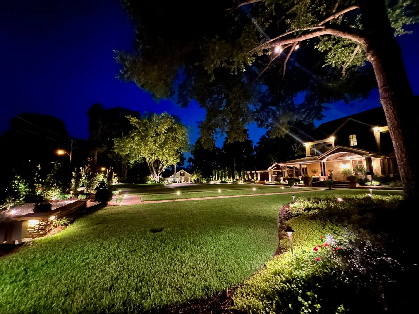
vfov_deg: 85.7
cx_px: 210
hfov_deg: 102.1
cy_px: 157
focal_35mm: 14
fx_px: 169
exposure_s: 1/8
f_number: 2.2
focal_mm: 2.22
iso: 2500
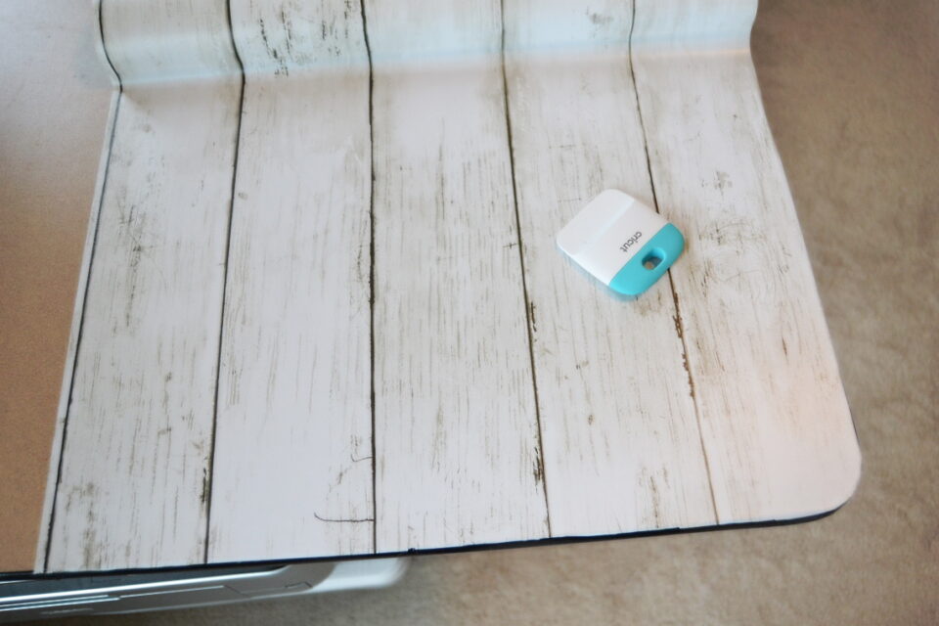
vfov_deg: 43.6
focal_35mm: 30
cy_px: 313
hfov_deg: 61.9
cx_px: 470
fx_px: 782
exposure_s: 1/60
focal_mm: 20
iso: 1000
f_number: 3.5
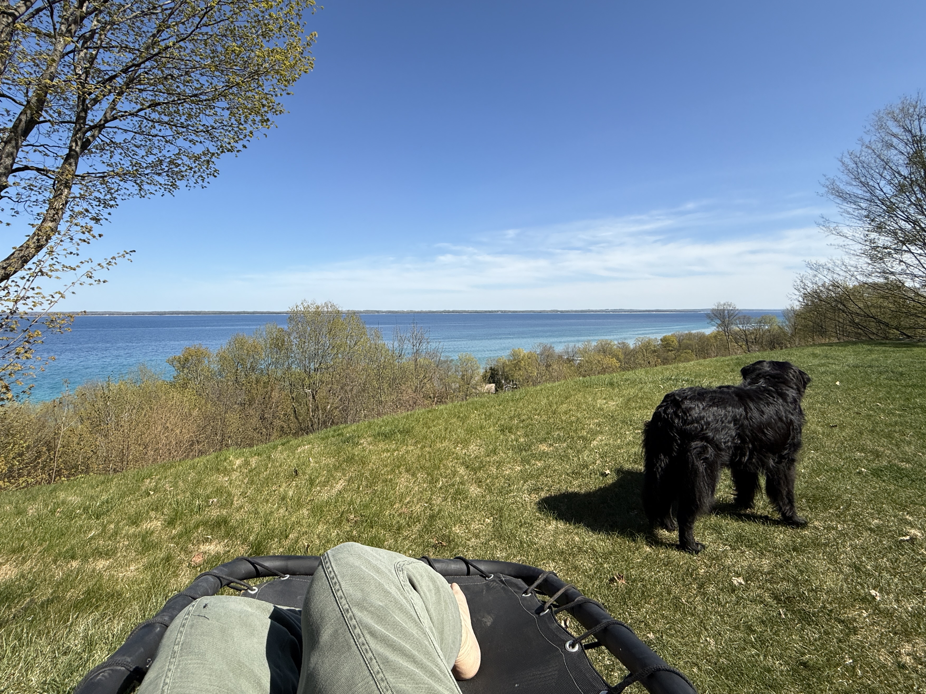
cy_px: 299
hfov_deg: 94.2
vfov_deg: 77.7
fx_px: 428
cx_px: 421
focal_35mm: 16
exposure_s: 1/2611
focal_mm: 2.22
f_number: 2.2
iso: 50
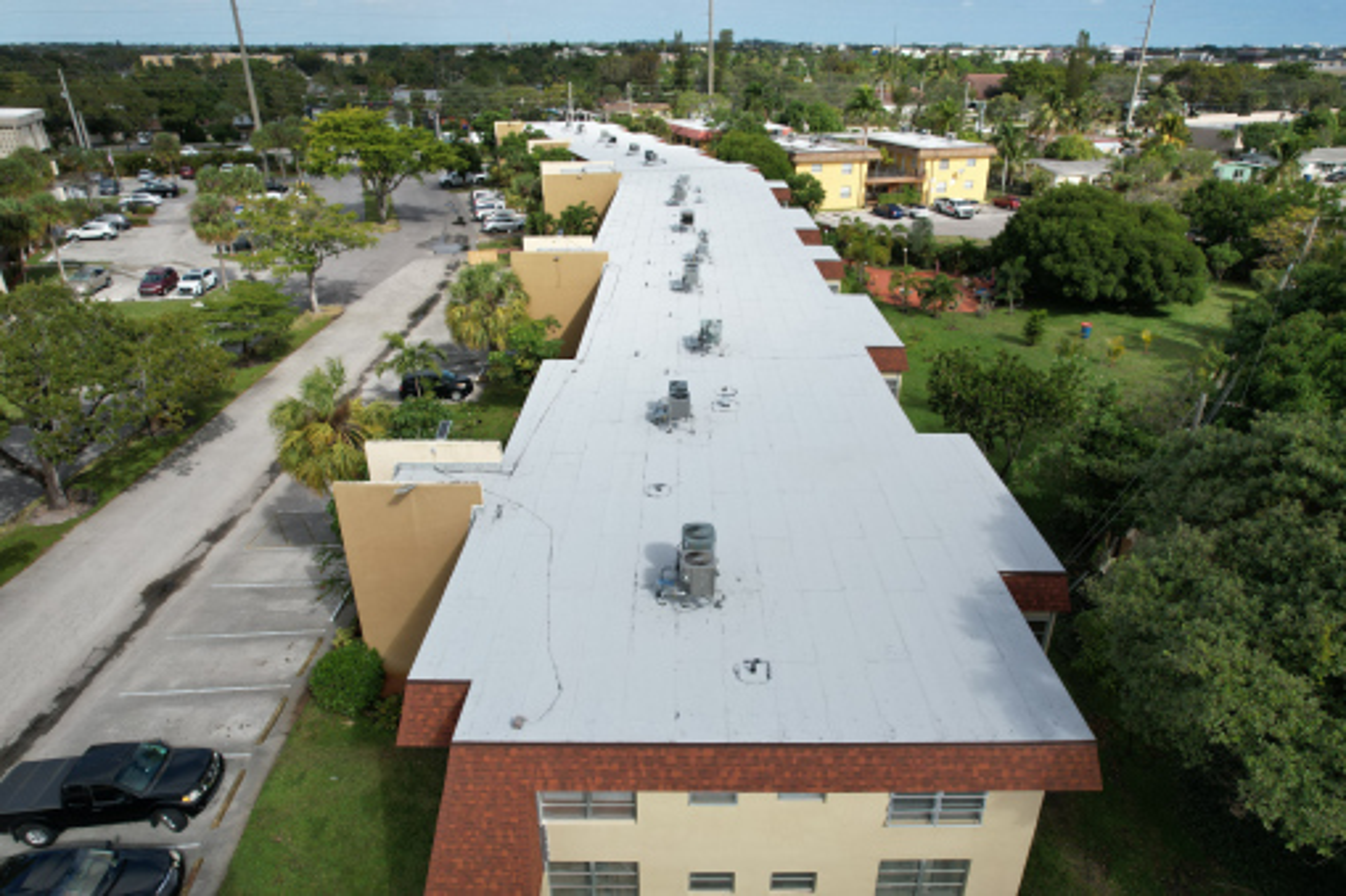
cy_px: 448
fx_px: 822
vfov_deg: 57.2
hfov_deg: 78.6
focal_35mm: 22
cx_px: 673
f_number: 2.8
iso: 100
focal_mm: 8.38
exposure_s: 1/2000
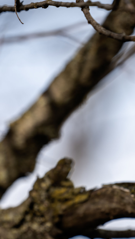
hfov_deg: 1.3
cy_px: 112
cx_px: 146
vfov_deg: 2.3
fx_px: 6058
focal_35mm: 952
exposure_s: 1/1000
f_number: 4
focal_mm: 560
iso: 200
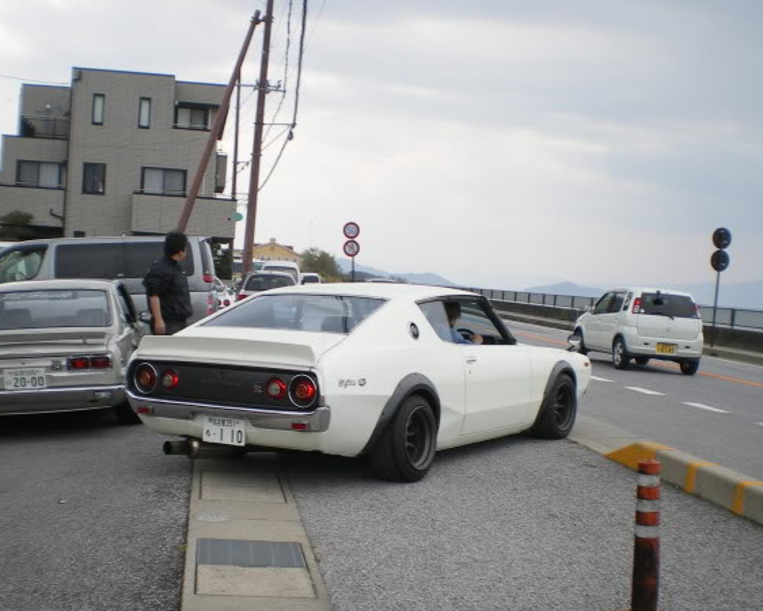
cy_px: 375
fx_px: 1129
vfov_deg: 30.2
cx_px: 373
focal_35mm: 50
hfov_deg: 37.3
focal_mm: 6.3
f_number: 4.6
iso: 50
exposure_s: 1/320
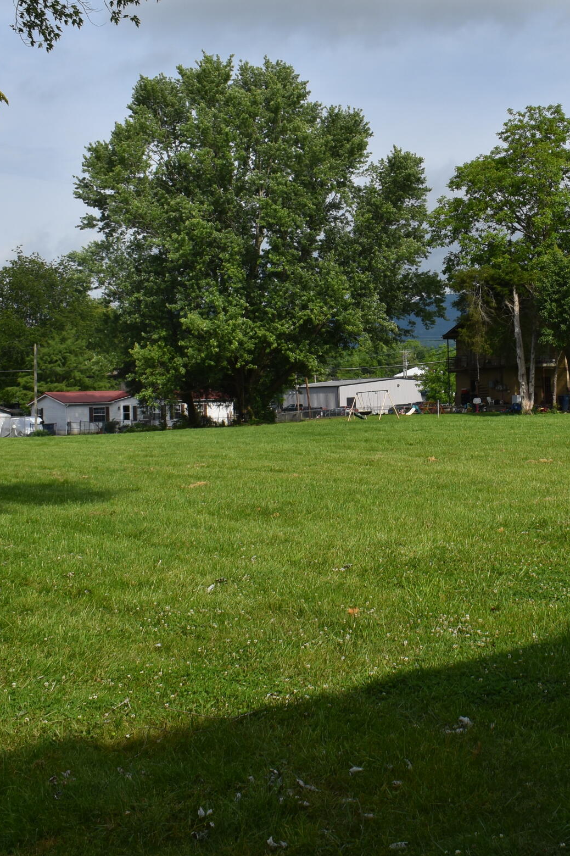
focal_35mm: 52
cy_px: 343
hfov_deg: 25.2
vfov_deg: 38.0
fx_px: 1235
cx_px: 511
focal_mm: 18
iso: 100
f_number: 9
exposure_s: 1/320
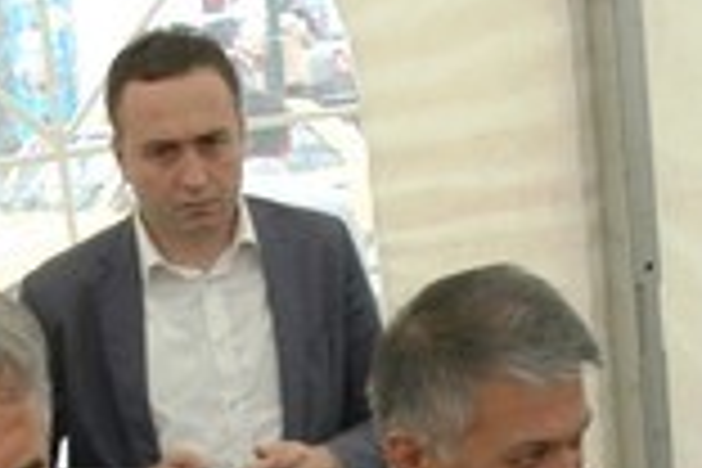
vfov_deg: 12.2
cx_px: 338
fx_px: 2106
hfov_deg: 18.9
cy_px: 655
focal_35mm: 108
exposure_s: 1/100
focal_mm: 24
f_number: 5.6
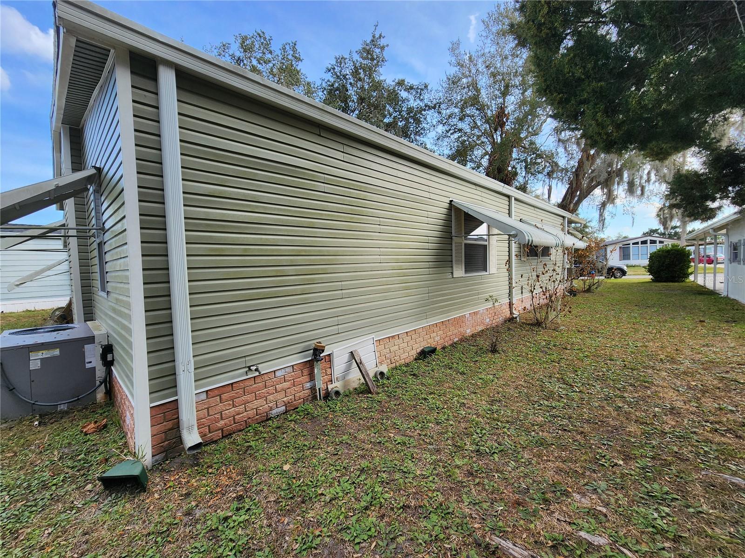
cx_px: 372
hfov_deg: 106.2
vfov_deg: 89.9
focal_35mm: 13
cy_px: 279
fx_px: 280
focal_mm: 2.2
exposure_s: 1/421
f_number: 2.2
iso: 50
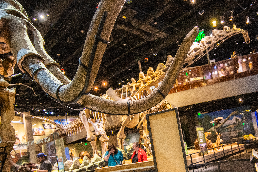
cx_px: 179
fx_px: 201
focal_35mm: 28
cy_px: 130
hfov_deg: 63.2
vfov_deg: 44.8
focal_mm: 16
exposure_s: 1/160
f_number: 2.8
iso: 2000
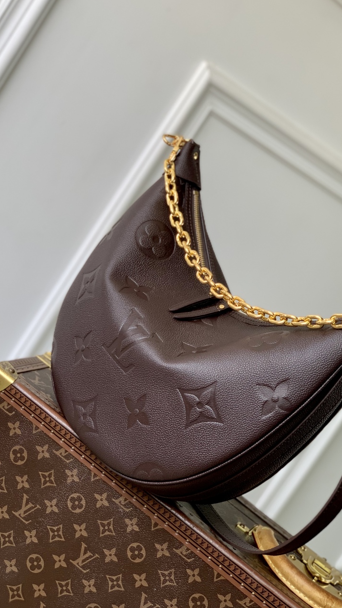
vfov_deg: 32.8
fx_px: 1032
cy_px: 275
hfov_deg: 18.8
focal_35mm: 64
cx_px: 198
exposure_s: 1/122
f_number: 2.4
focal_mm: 6
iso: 32
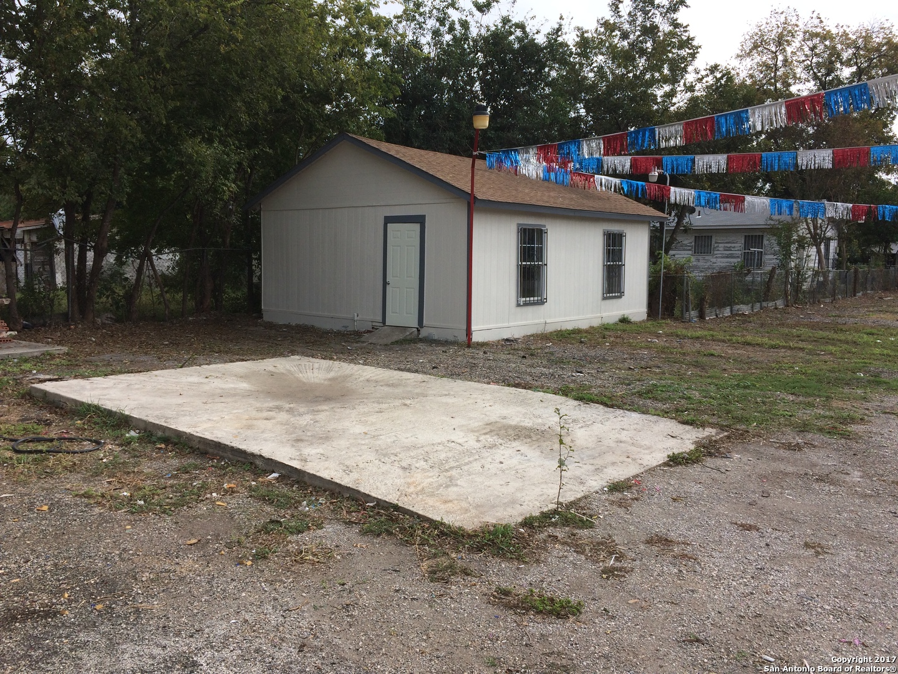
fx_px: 752
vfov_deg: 48.2
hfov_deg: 61.7
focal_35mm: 29
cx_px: 449
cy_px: 337
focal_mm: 4.15
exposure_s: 1/1866
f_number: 2.2
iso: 32
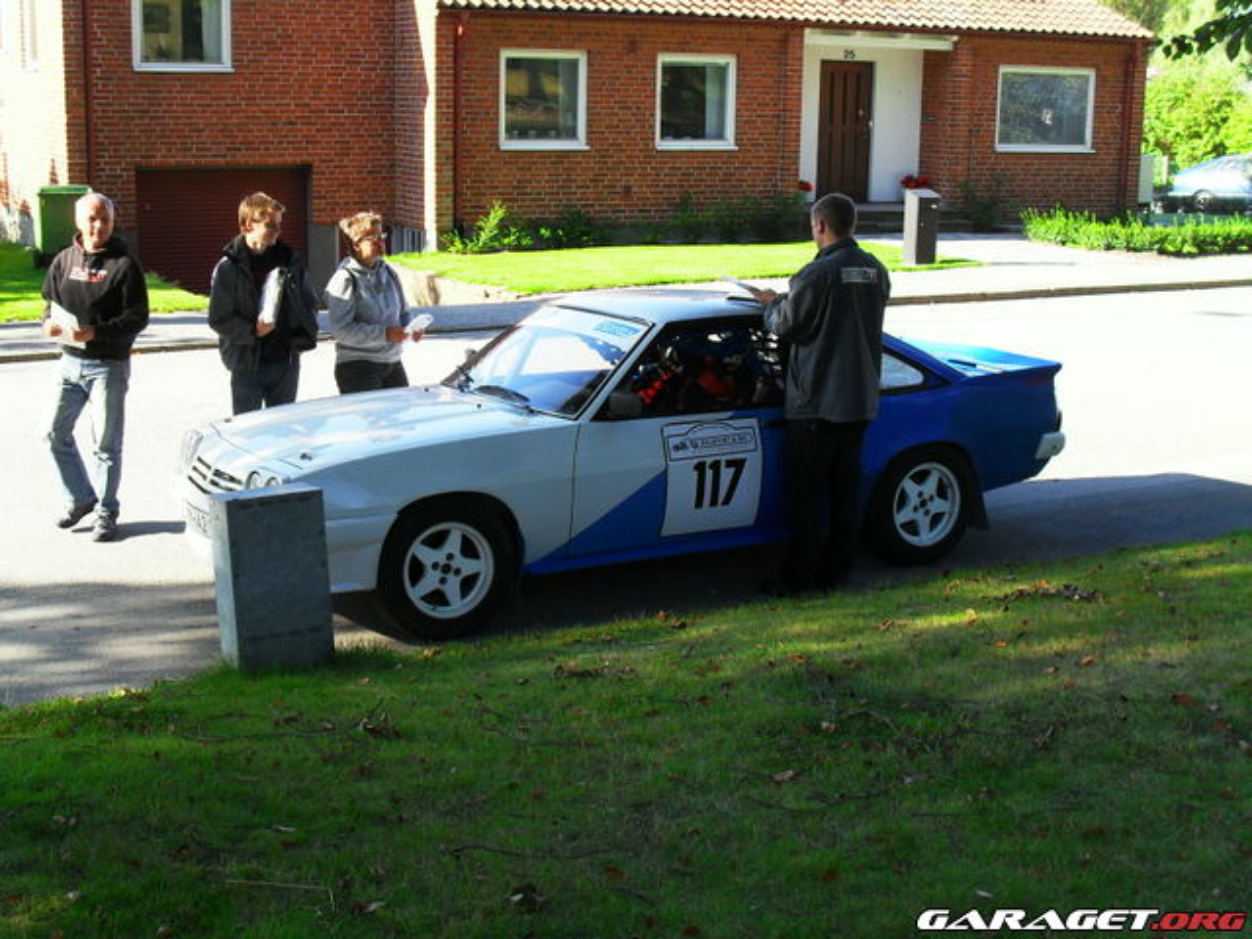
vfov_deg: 29.7
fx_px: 1772
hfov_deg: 38.9
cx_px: 626
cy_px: 470
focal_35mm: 49
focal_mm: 8.7
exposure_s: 1/180
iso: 100
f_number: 3.9
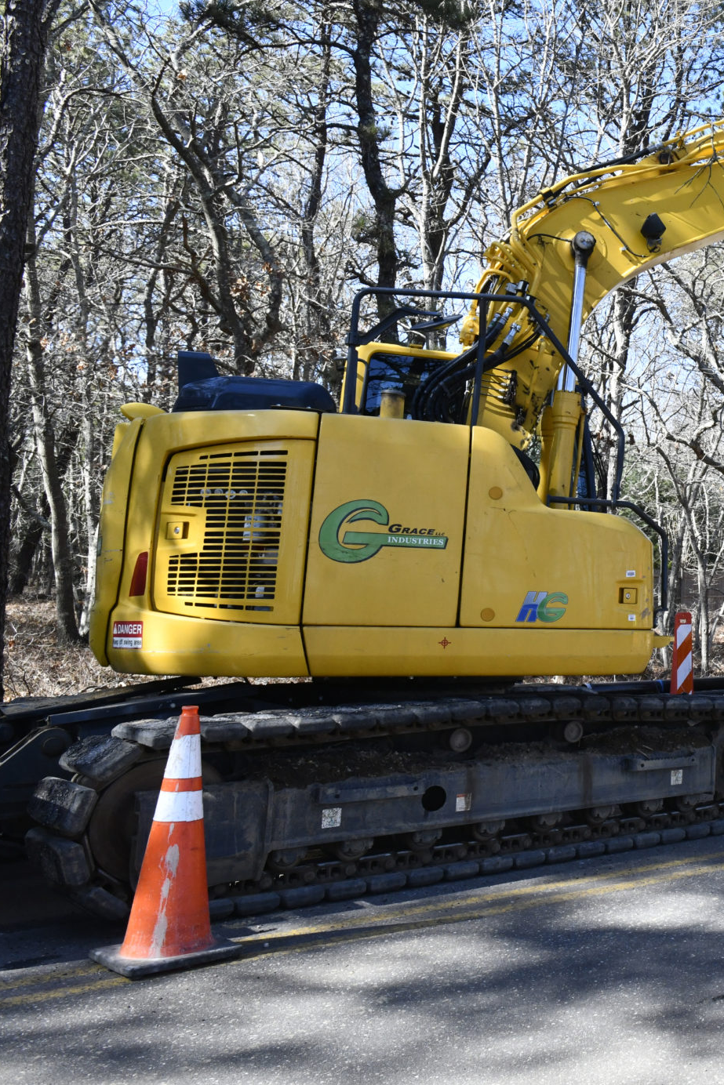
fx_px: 1116
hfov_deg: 28.9
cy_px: 475
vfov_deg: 51.8
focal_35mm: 37
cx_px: 951
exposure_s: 1/400
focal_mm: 20
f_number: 10
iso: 1000
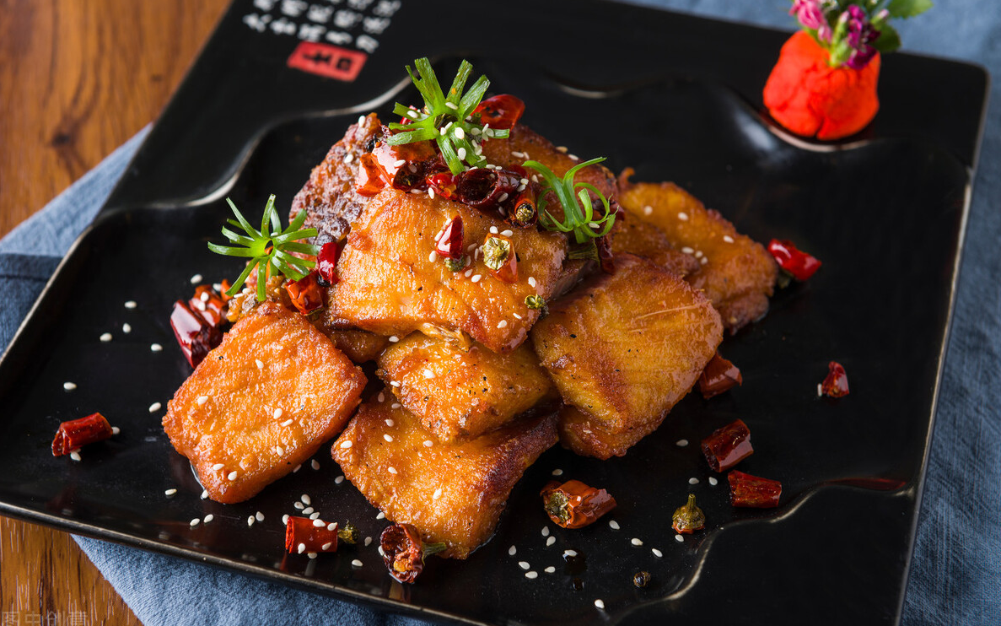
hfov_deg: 30.2
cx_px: 503
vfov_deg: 19.1
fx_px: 1855
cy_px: 302
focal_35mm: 68
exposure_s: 1/80
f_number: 7.1
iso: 100
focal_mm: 66
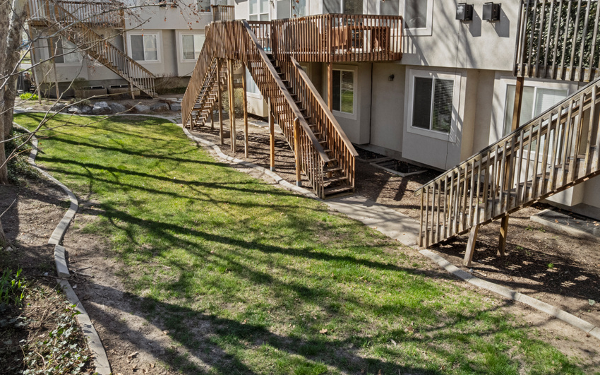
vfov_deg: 45.8
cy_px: 152
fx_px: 441
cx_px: 306
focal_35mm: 27
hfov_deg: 68.4
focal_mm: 8.38
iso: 120
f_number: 2.8
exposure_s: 1/640
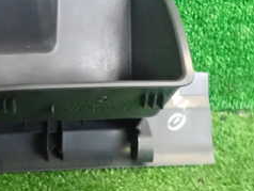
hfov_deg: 30.3
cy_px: 25
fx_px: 463
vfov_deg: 22.8
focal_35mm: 63
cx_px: 68
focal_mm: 4.5
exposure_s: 1/160
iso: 2500
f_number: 2
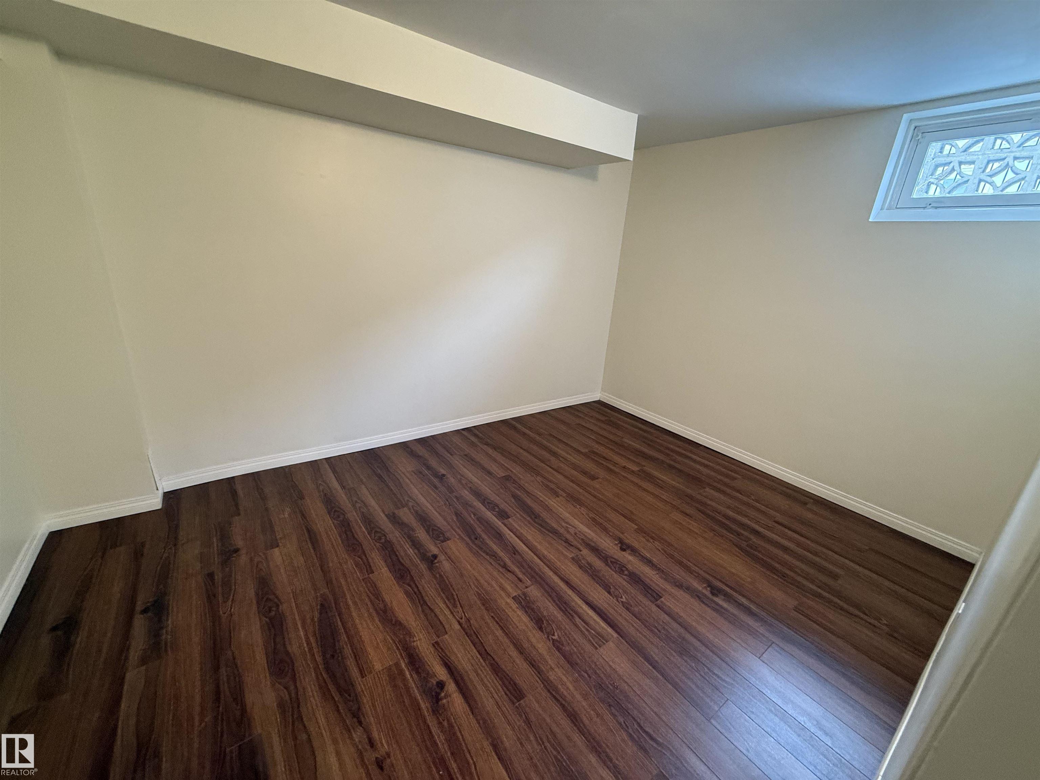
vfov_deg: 85.7
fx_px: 421
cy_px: 390
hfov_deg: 102.1
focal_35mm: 14
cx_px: 520
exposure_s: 1/60
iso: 400
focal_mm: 2.22
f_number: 2.2
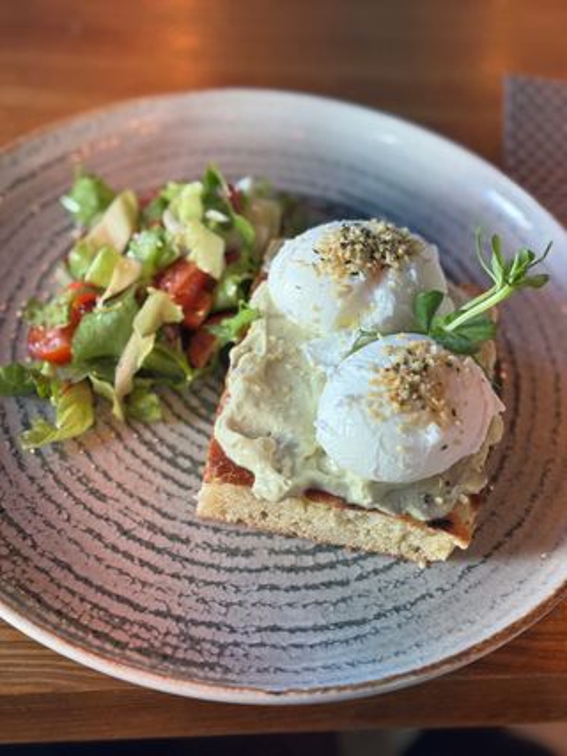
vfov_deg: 39.7
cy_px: 378
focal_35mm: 48
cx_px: 284
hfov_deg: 30.3
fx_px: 1049
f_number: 1.78
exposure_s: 1/100
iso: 125
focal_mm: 6.76
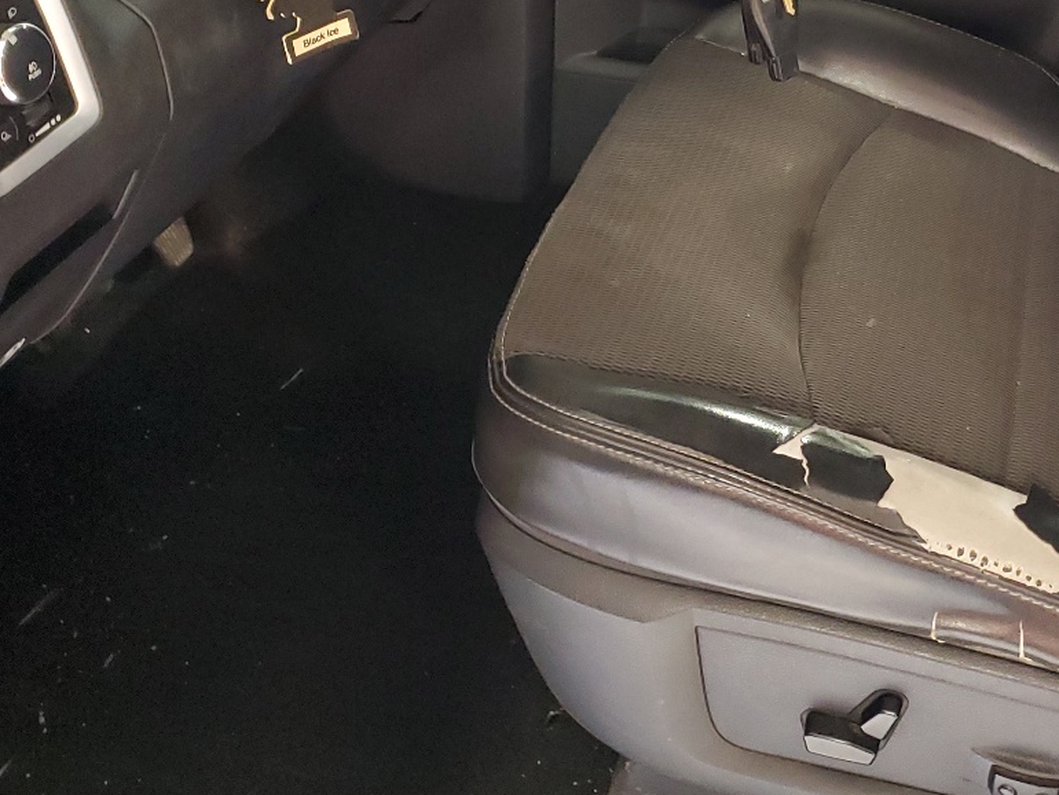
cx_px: 750
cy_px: 23
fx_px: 1653
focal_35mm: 54
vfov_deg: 25.8
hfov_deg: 35.0
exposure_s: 1/40
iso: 322
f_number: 1.5
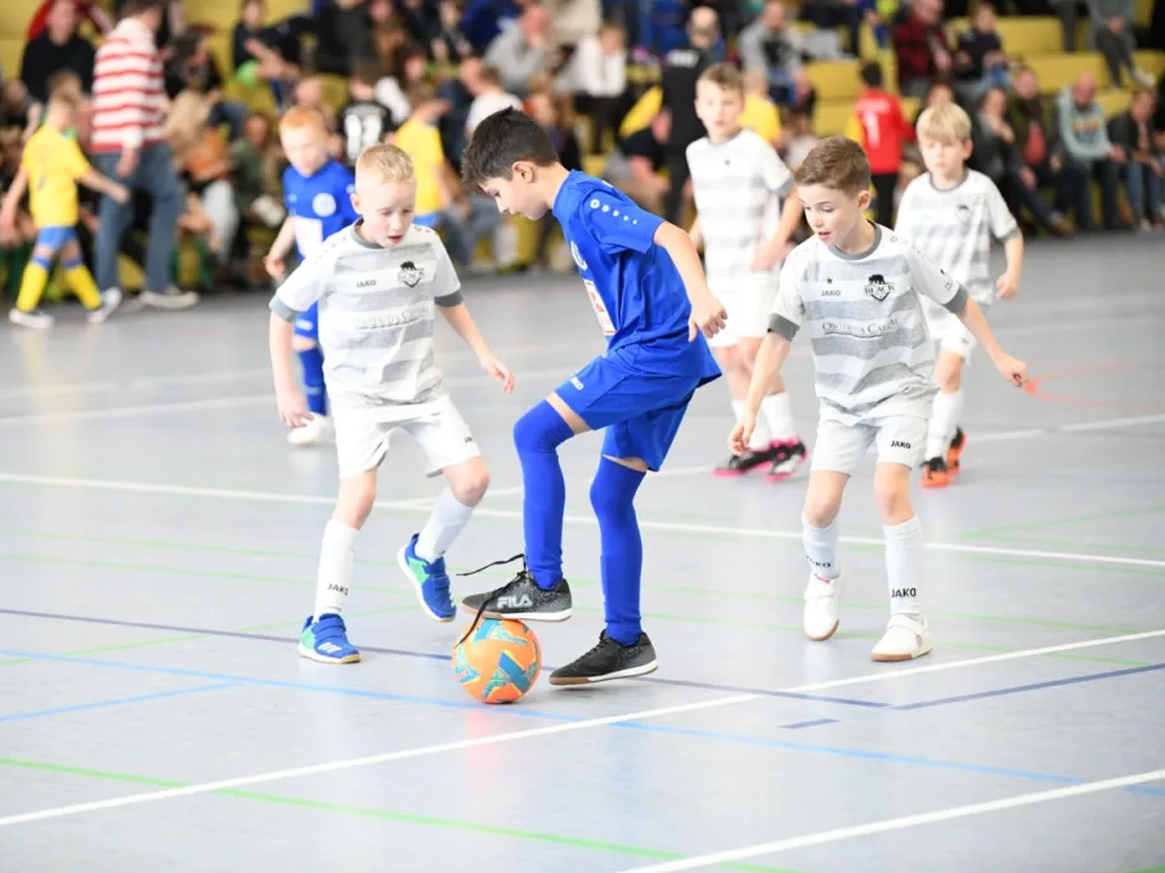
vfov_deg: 10.9
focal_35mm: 136
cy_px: 436
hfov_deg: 14.5
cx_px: 512
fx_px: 4575
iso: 8000
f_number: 2.8
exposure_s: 1/1250
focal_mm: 125
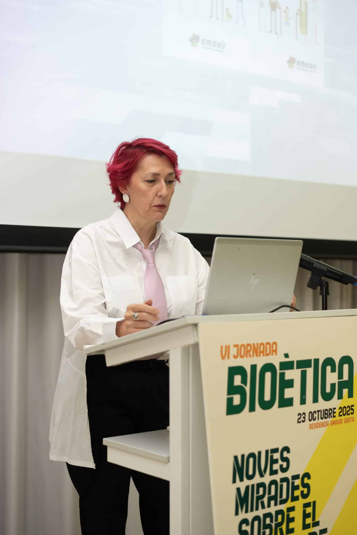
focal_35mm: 55
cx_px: 178
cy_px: 268
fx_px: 818
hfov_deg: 24.6
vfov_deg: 36.2
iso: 400
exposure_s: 1/160
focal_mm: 55
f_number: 2.8
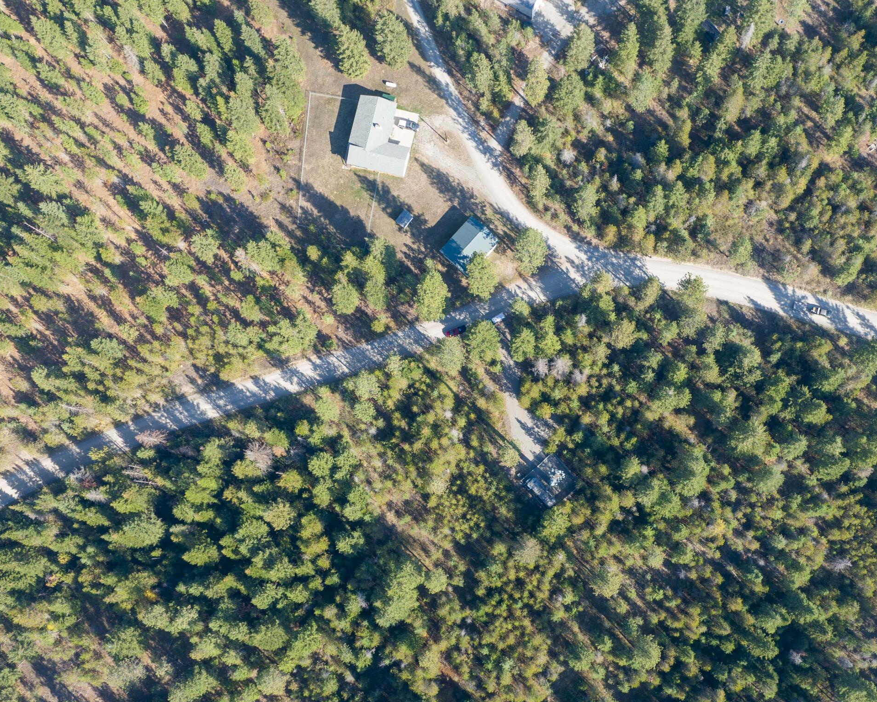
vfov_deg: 39.4
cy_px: 493
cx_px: 536
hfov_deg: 48.7
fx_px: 961
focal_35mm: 37
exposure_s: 1/400
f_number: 2.8
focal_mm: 12.29
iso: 110
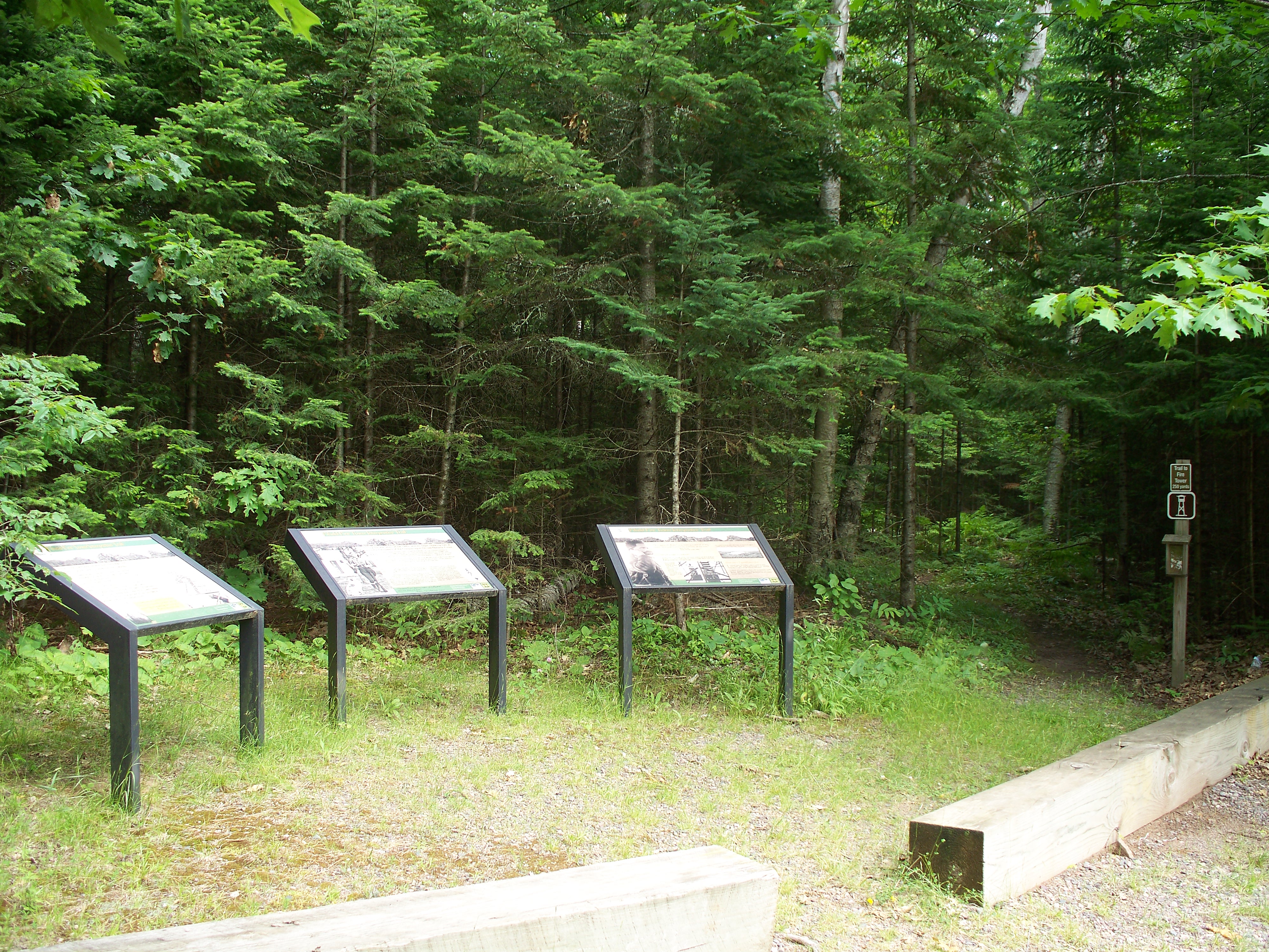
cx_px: 634
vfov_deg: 39.7
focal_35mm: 36
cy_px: 476
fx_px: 1320
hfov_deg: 51.4
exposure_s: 1/60
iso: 64
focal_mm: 7.54
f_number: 2.8
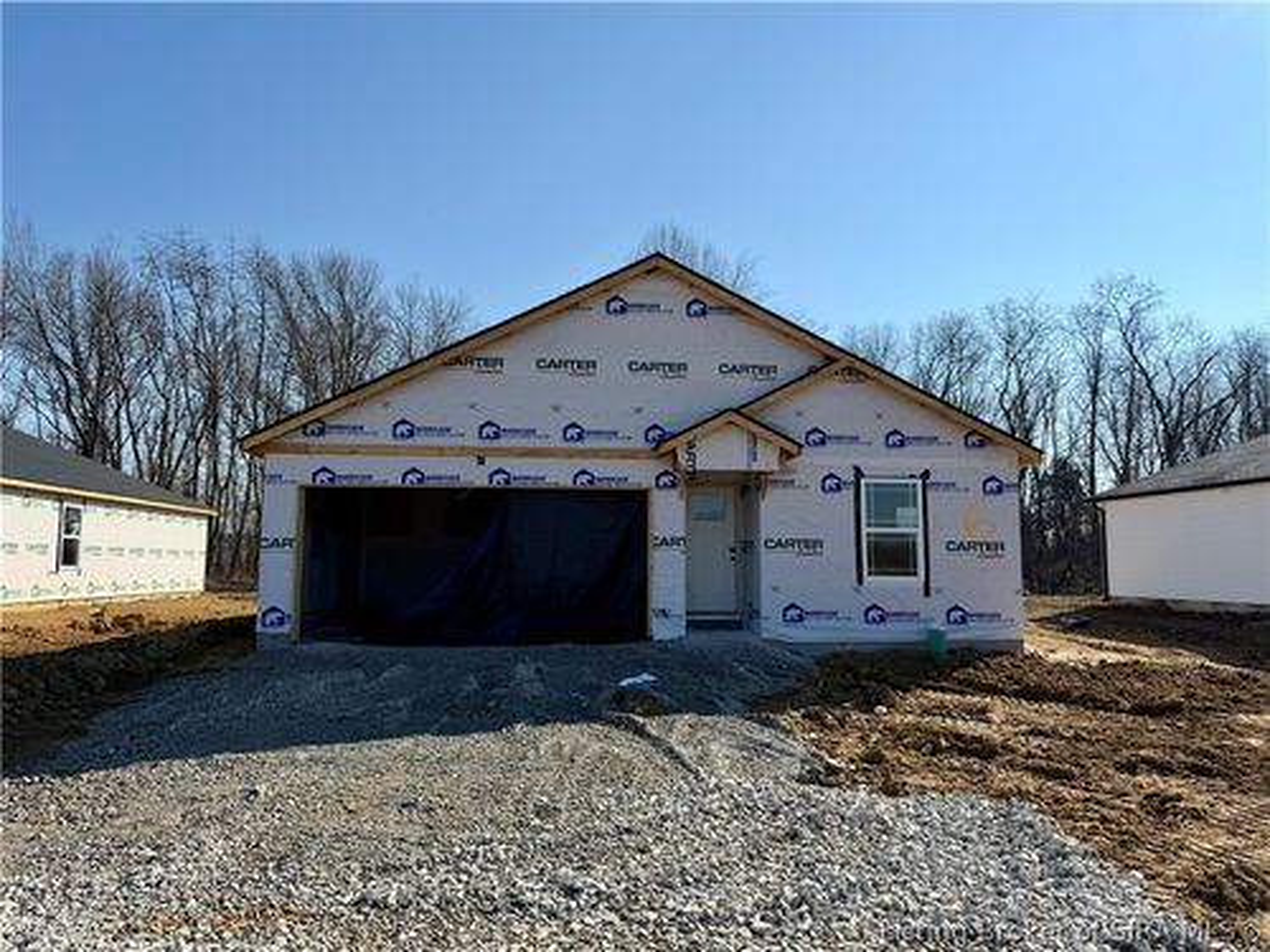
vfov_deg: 56.8
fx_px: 881
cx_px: 635
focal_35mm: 24
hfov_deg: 71.6
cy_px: 476
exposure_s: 1/5714
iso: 80
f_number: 1.78
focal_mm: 6.76
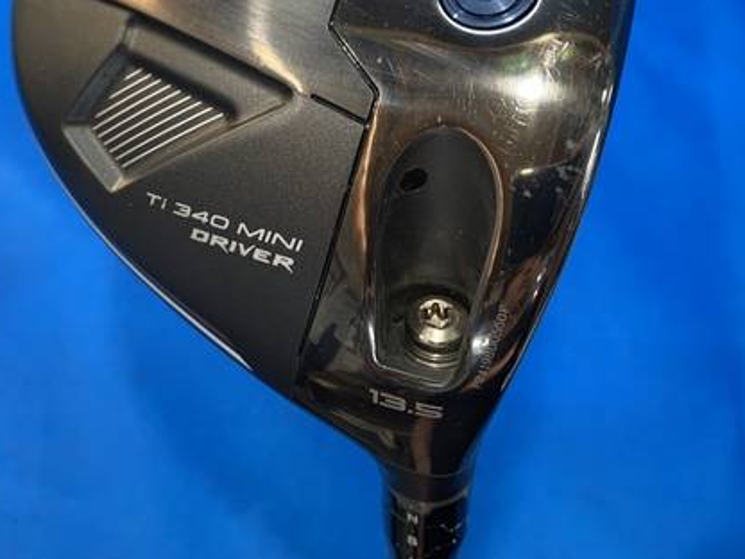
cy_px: 142
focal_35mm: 40
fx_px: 861
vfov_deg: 35.2
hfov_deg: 46.7
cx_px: 319
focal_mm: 4.25
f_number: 1.8
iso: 100
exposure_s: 1/60
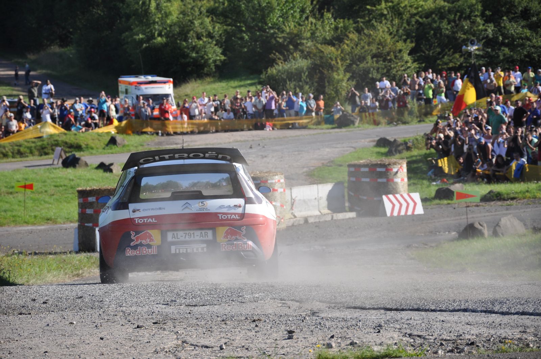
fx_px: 2364
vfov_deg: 8.7
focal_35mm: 158
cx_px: 270
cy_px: 180
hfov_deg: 13.1
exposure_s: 1/640
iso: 200
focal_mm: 105
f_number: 5.6
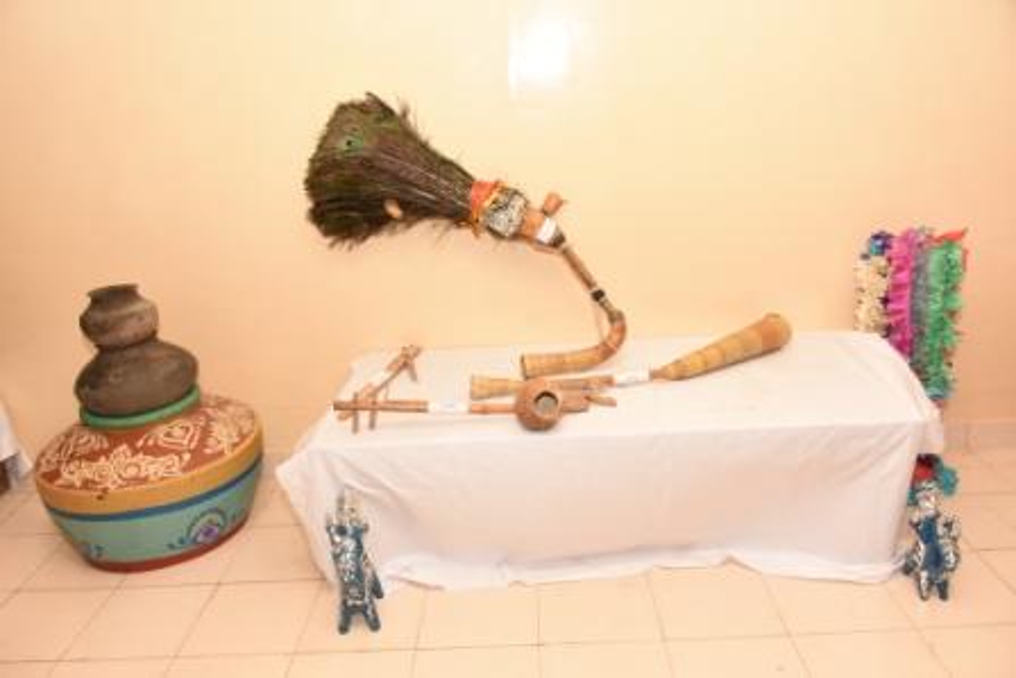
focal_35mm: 27
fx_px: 762
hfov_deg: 67.4
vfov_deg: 48.0
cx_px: 508
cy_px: 339
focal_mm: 18
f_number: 5.6
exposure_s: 1/125
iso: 500
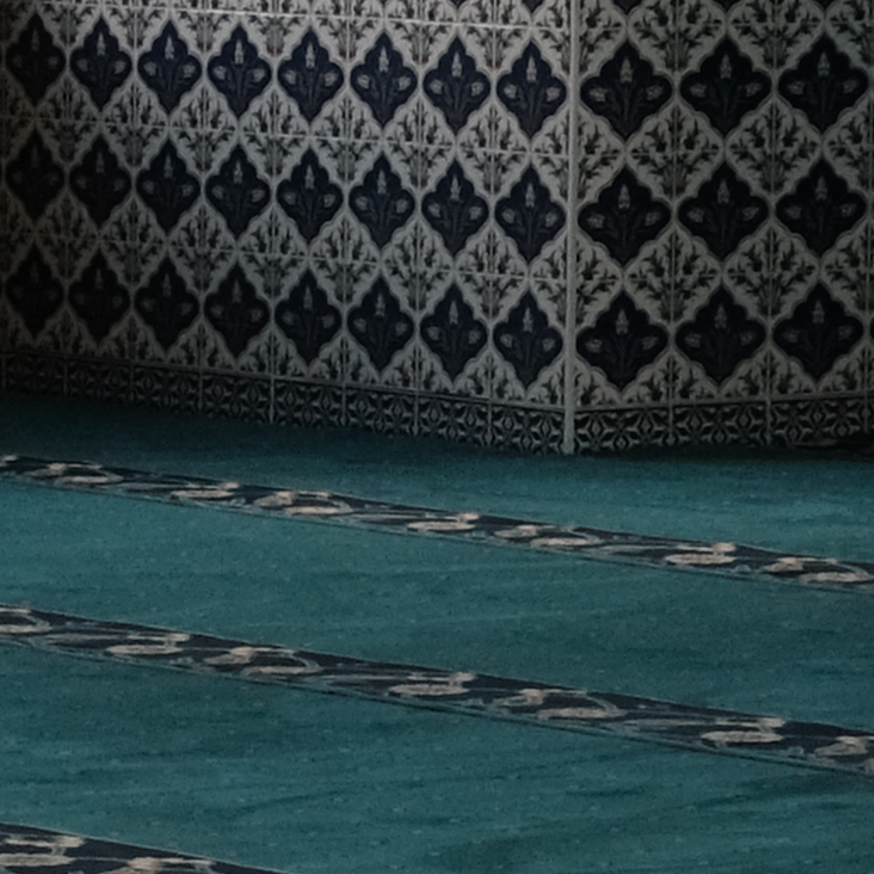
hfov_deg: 5.9
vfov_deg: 5.8
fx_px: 8512
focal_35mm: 298
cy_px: 1352
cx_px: -93
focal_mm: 23
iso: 1000
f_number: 11
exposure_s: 1/60
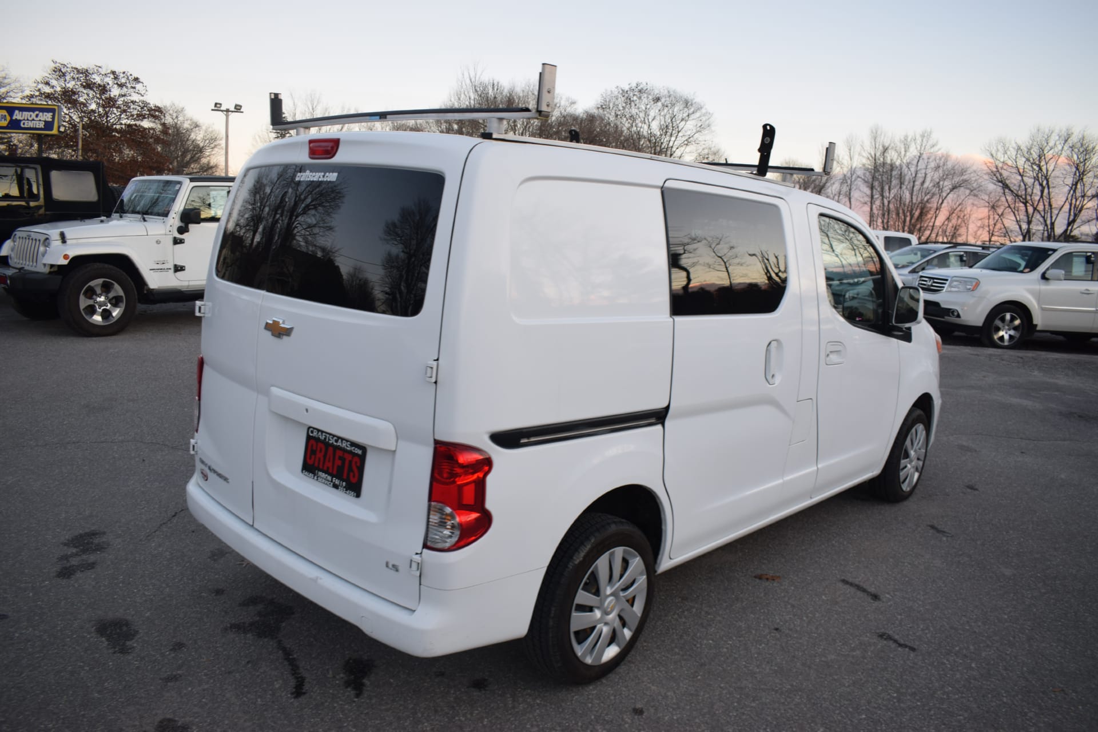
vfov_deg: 47.9
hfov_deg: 67.4
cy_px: 366
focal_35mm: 27
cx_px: 549
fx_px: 823
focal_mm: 18
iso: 400
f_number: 5
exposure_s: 1/100
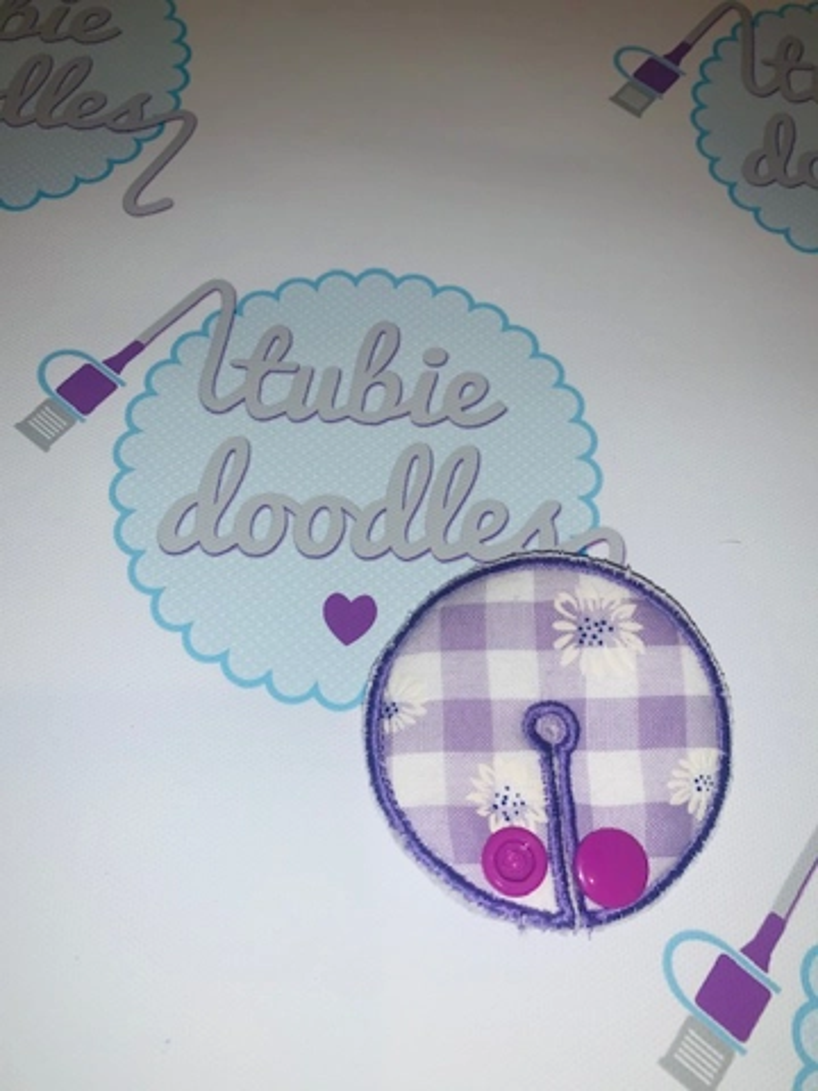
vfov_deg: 67.3
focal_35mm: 26
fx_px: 819
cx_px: 409
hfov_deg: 53.1
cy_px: 546
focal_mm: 4.25
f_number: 1.8
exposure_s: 1/67
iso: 25
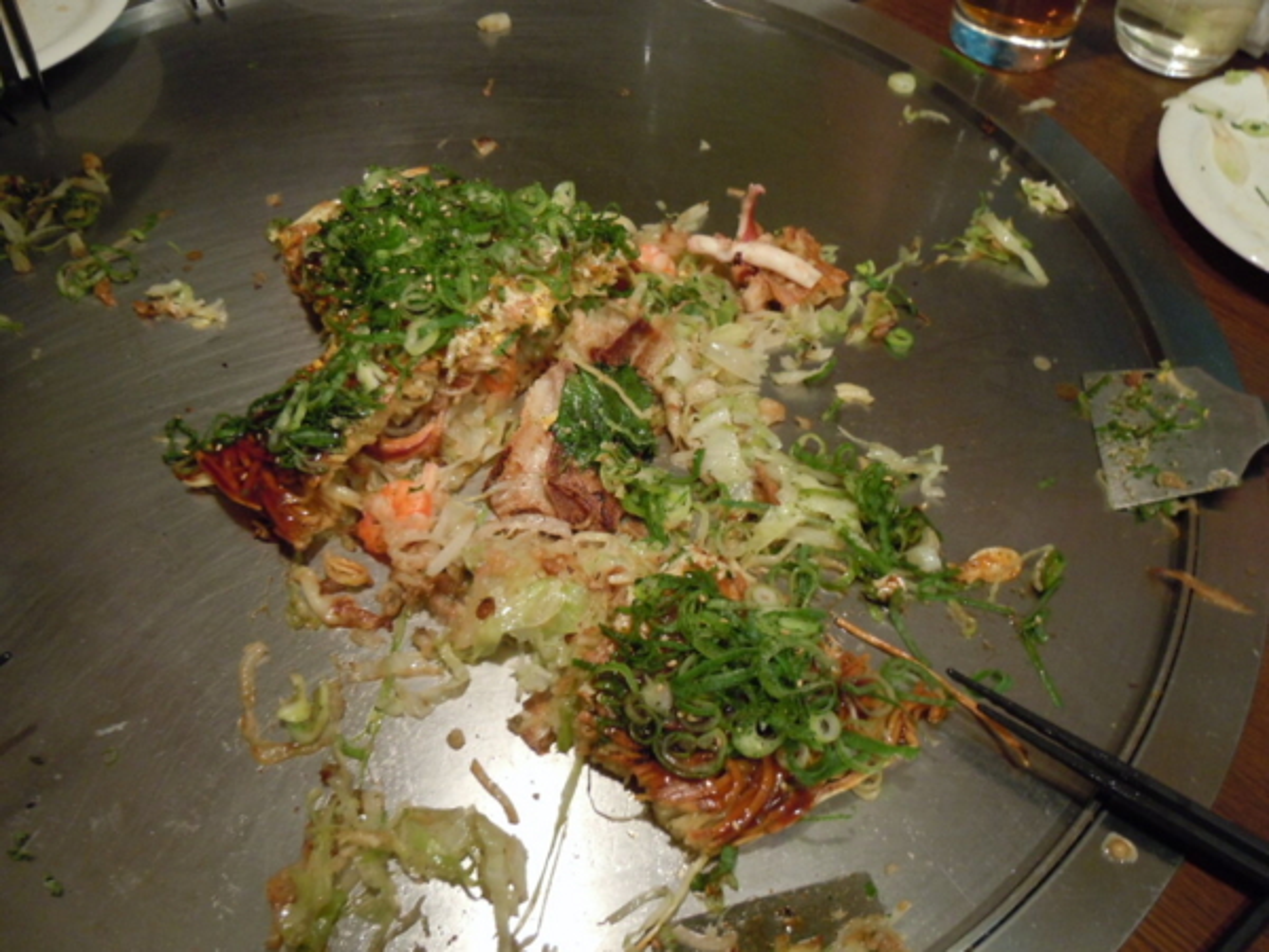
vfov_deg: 46.8
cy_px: 476
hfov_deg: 60.0
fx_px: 1100
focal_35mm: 30
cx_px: 634
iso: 400
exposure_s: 1/10
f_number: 3.5
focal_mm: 5.4
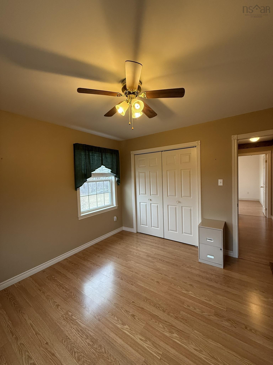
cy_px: 182
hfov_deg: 85.7
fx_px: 147
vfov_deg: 102.1
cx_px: 136
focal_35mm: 14
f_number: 2.2
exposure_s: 1/120
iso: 400
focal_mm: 2.22
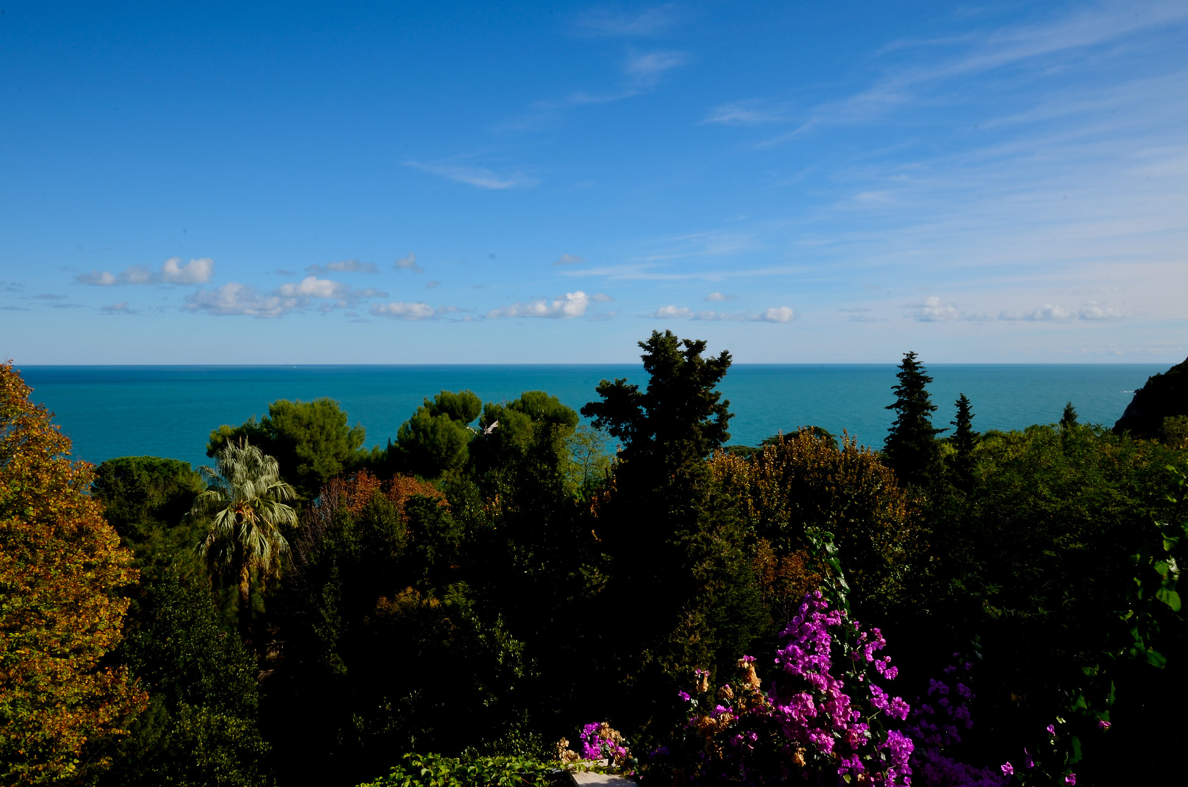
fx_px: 988
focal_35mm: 30
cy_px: 394
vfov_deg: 43.4
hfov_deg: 62.0
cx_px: 594
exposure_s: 1/30
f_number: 22
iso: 100
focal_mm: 20
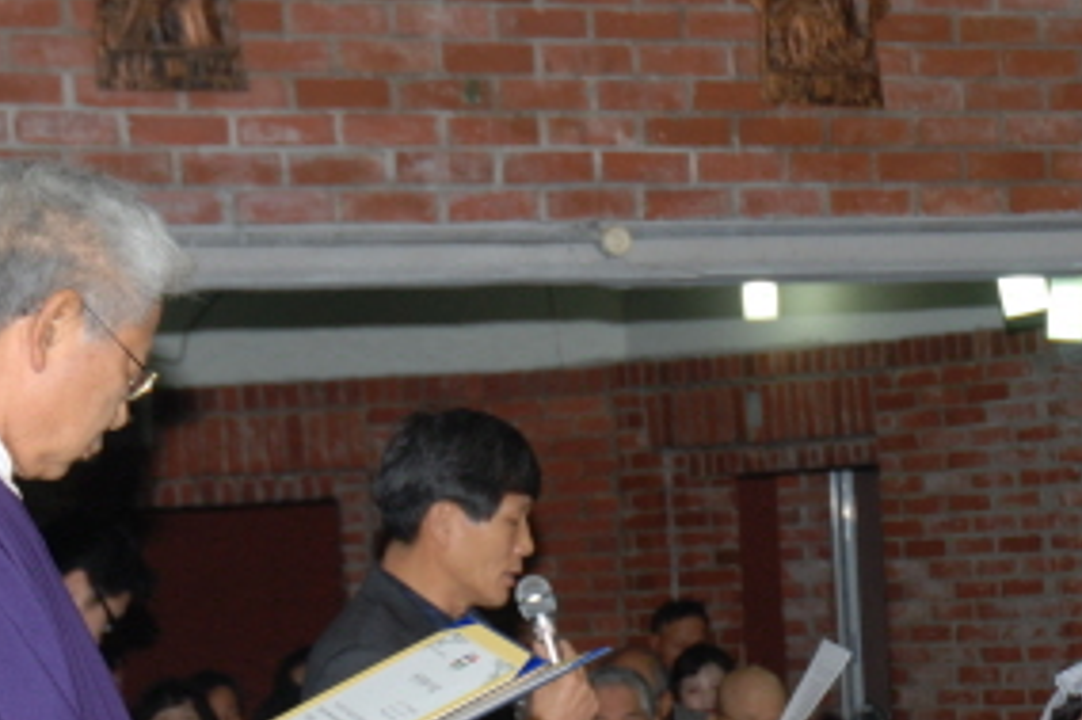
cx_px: 853
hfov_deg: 15.3
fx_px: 4003
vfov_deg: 10.2
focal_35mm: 133
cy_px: 752
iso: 200
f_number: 5.6
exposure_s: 1/60
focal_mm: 35
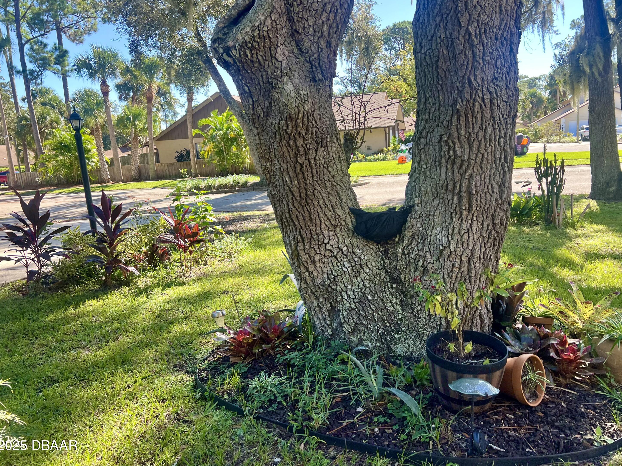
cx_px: 309
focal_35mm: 27
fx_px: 485
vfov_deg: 51.3
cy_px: 226
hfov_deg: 65.3
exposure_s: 1/581
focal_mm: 5.7
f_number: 1.5
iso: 50
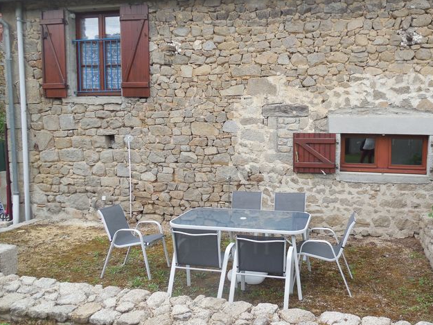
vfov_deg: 44.2
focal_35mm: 32
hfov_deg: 56.2
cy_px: 160
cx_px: 269
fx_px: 400
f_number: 3.1
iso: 125
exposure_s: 1/160
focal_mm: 4.5
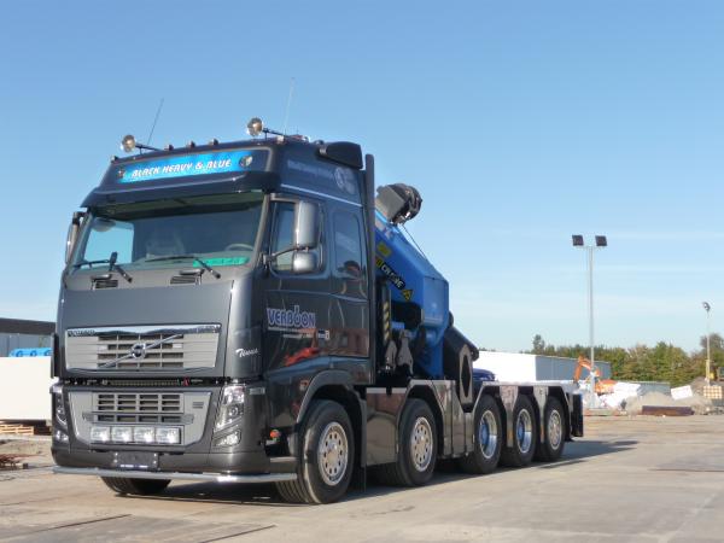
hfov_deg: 38.2
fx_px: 1046
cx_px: 362
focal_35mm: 50
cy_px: 272
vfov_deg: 29.1
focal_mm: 8.5
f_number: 4.2
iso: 160
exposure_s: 1/640
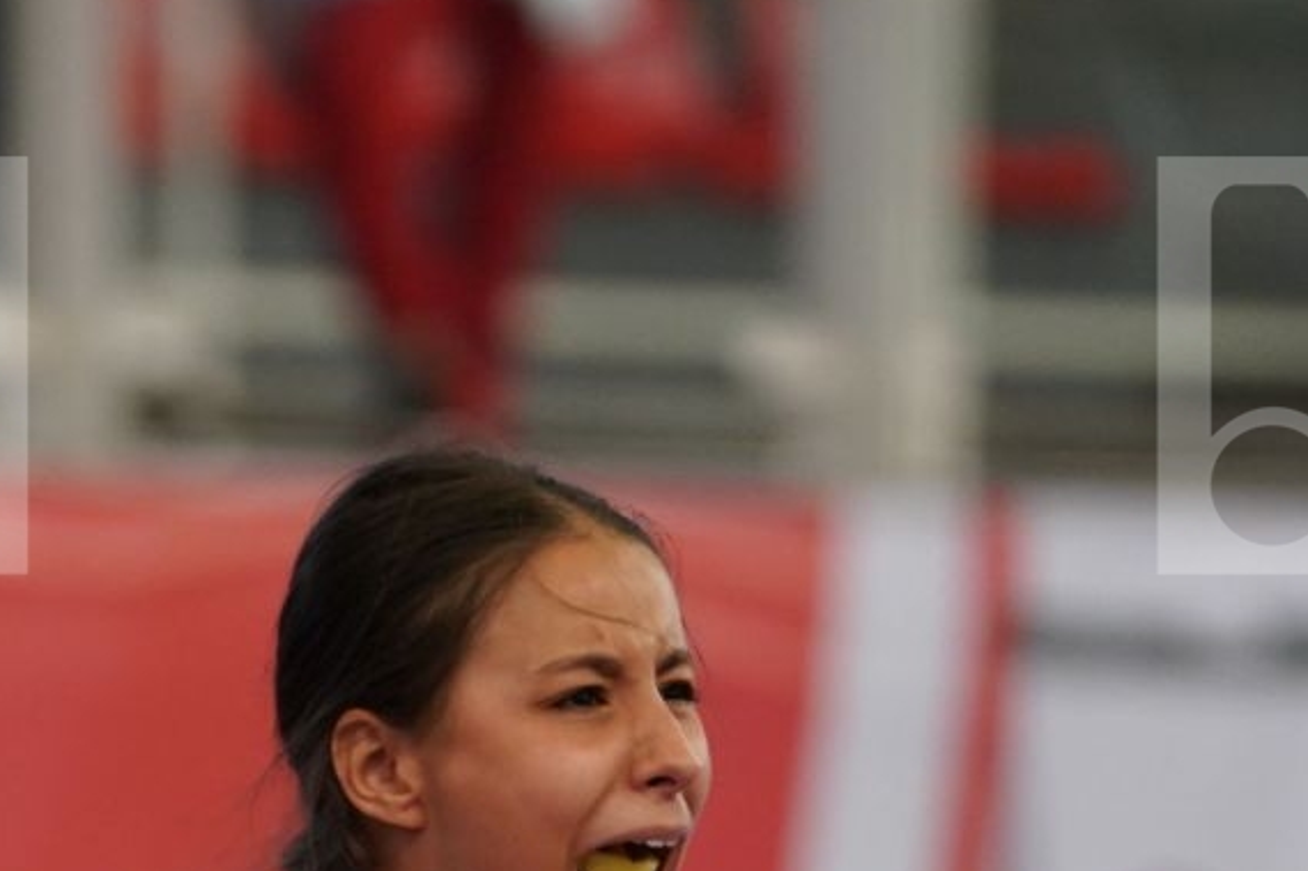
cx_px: -186
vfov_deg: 2.2
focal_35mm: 617
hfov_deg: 3.3
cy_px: 1179
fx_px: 22410
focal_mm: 195
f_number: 2.8
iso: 1600
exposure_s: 1/1000
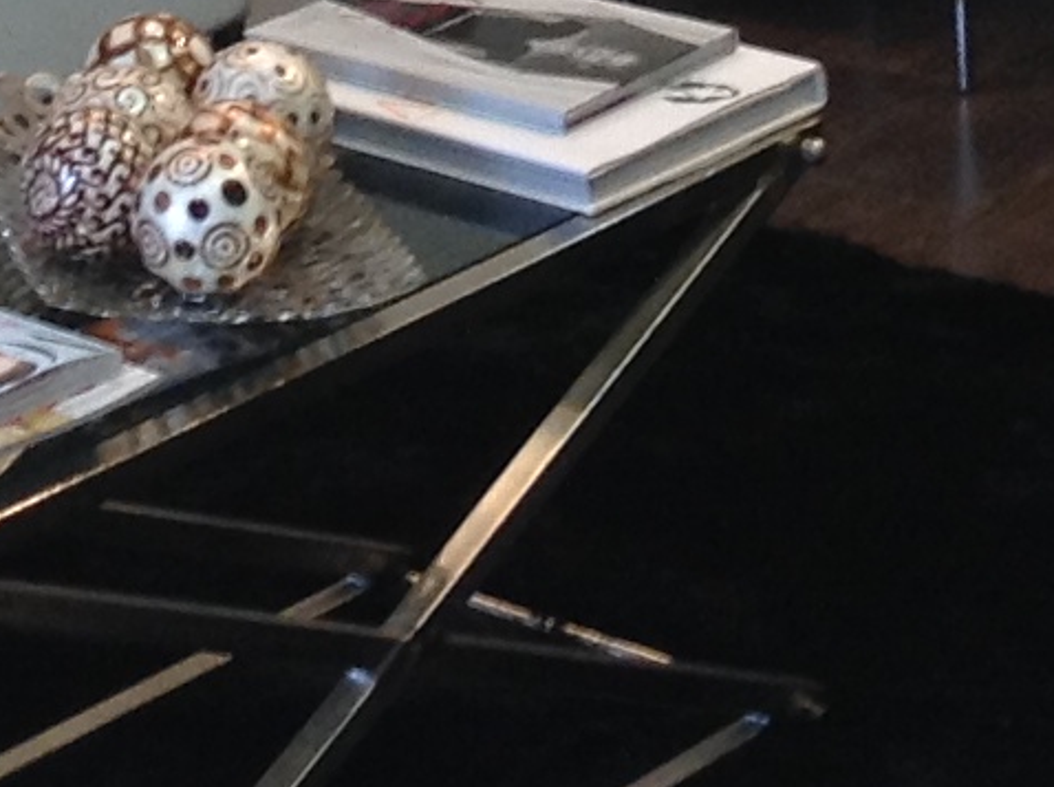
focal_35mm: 179
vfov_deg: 7.6
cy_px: -1272
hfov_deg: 11.0
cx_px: 90
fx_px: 5442
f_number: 2.4
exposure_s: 1/24
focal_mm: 3.3
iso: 50
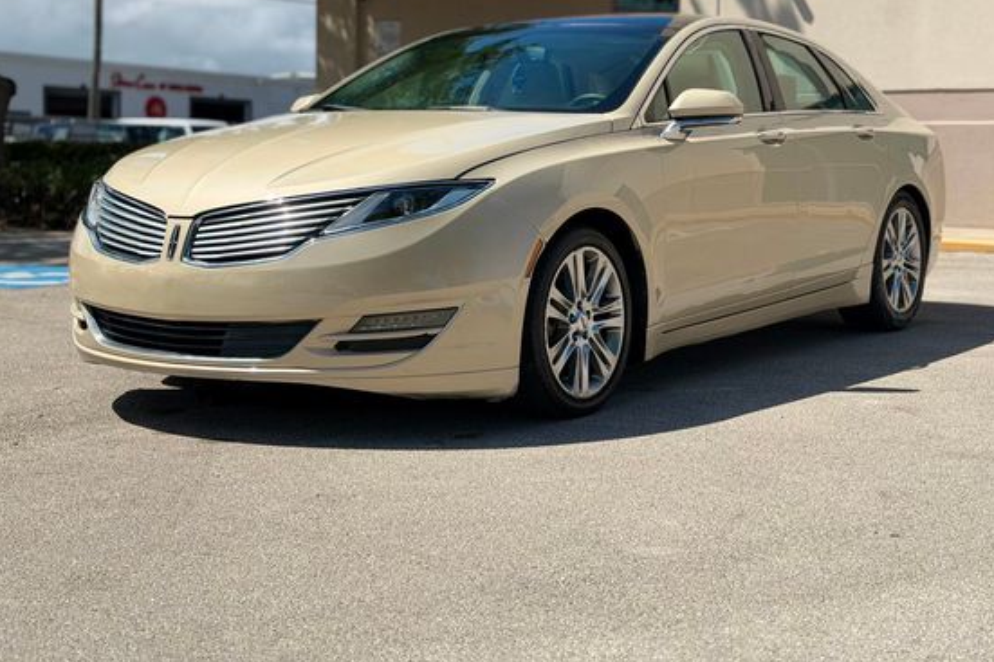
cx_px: 541
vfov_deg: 23.3
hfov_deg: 34.5
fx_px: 1601
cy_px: 231
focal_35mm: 58
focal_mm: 6.76
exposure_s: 1/7143
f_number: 1.78
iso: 80
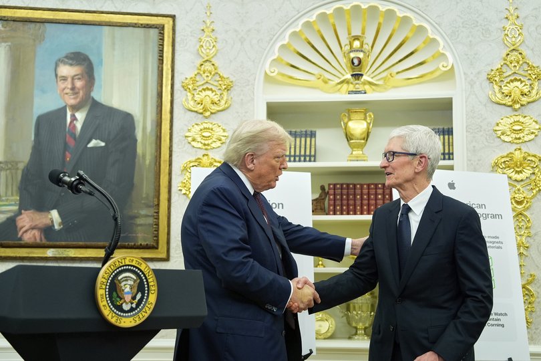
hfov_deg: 39.6
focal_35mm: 50
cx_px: 270
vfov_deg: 27.0
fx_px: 751
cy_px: 180
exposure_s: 1/320
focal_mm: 50
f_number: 3.5
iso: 2500
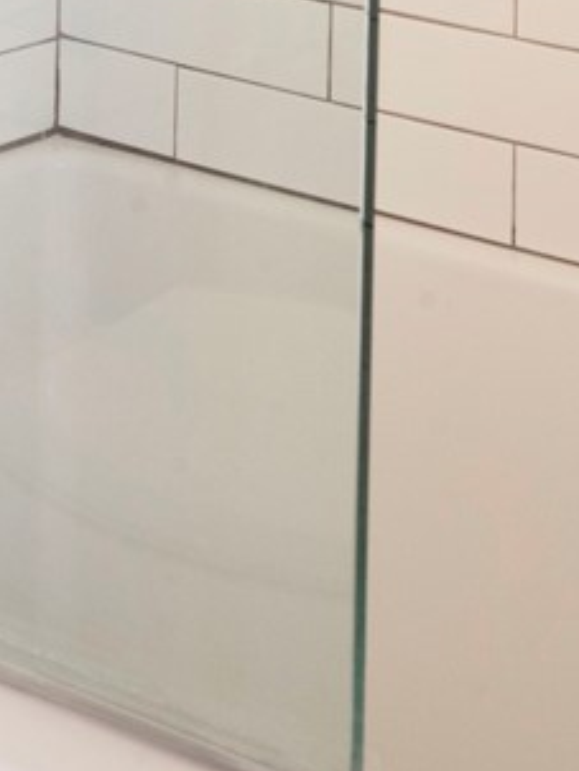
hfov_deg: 12.2
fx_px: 2695
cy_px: -485
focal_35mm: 121
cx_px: 56
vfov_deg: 14.8
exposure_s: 1/20
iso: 2000
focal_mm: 35
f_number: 13
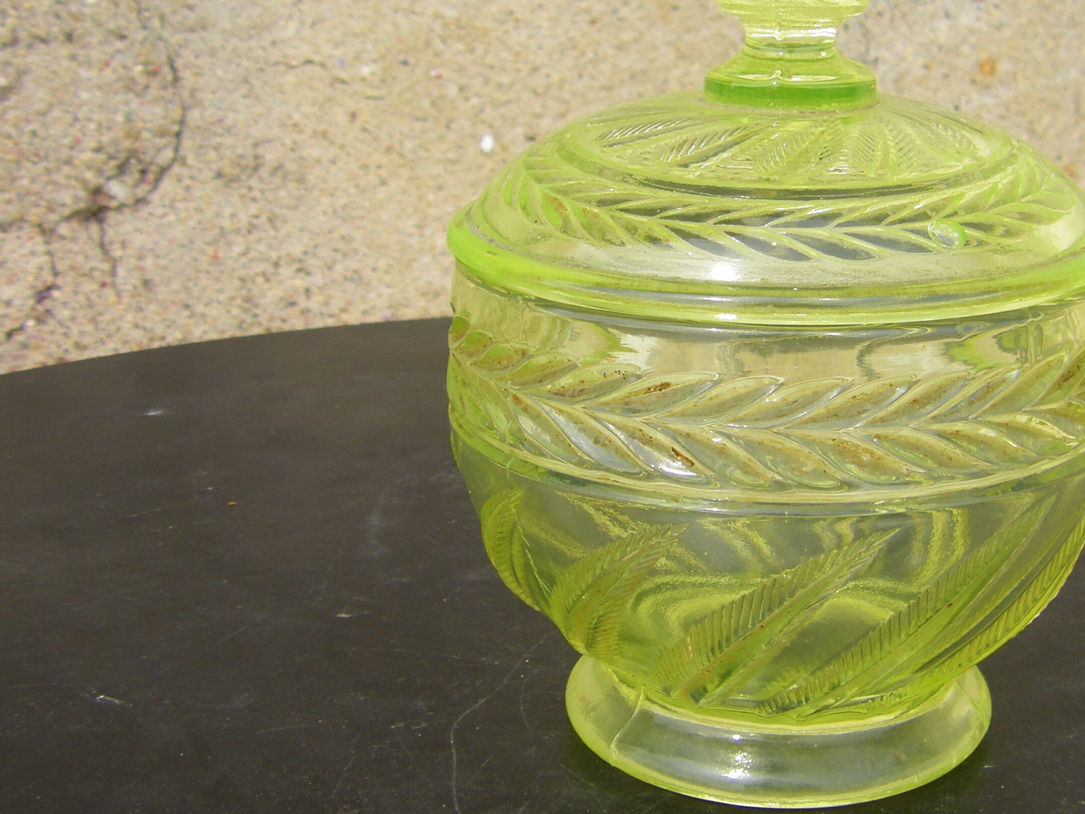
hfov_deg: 33.0
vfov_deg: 25.2
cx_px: 712
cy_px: 328
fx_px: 1818
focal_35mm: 58
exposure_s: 1/320
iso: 64
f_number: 3.5
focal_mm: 6.3
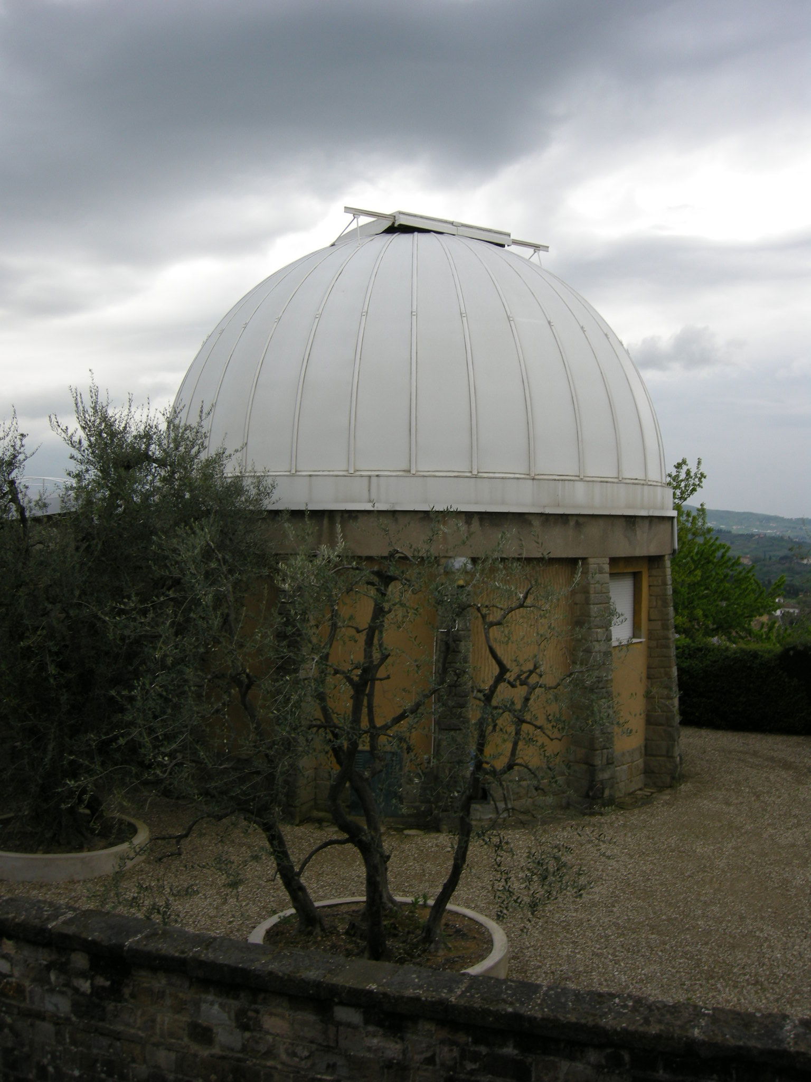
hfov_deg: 39.7
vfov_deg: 51.4
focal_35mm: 36
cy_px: 541
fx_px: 1125
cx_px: 406
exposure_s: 1/101
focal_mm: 7.5
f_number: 3.8
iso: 64
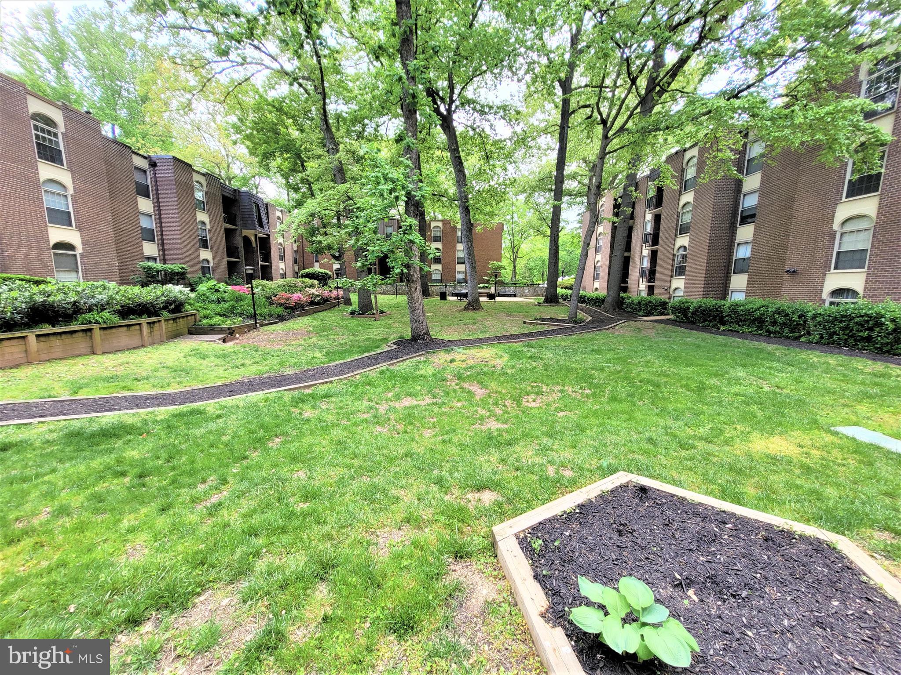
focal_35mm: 13
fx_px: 338
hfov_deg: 106.2
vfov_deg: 89.9
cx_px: 450
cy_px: 338
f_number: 2.2
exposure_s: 1/188
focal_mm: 1.74
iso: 40
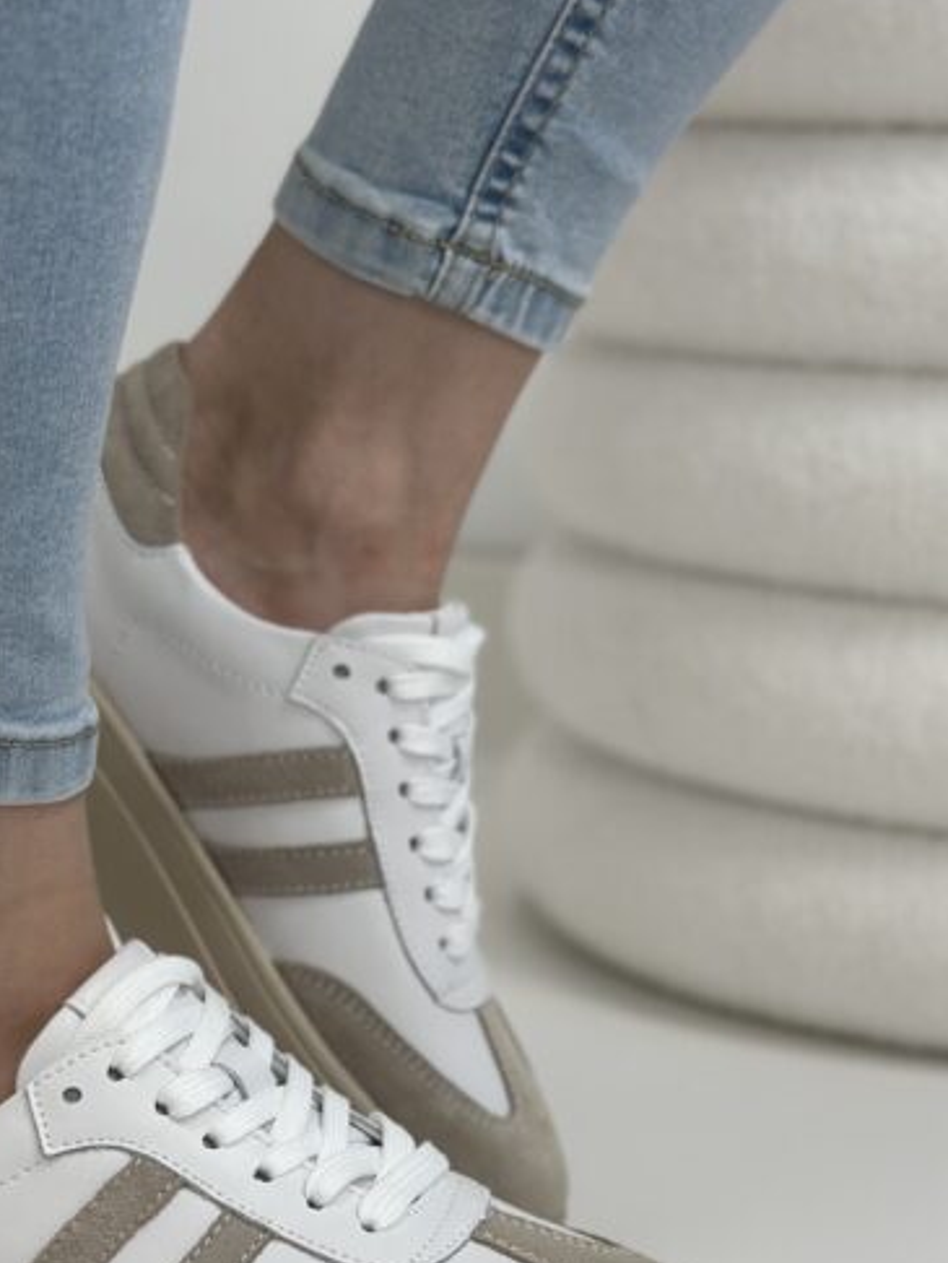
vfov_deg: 24.6
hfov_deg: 18.5
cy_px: 863
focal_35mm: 79
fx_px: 2882
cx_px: 210
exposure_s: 1/100
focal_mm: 6.86
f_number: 1.78
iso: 100
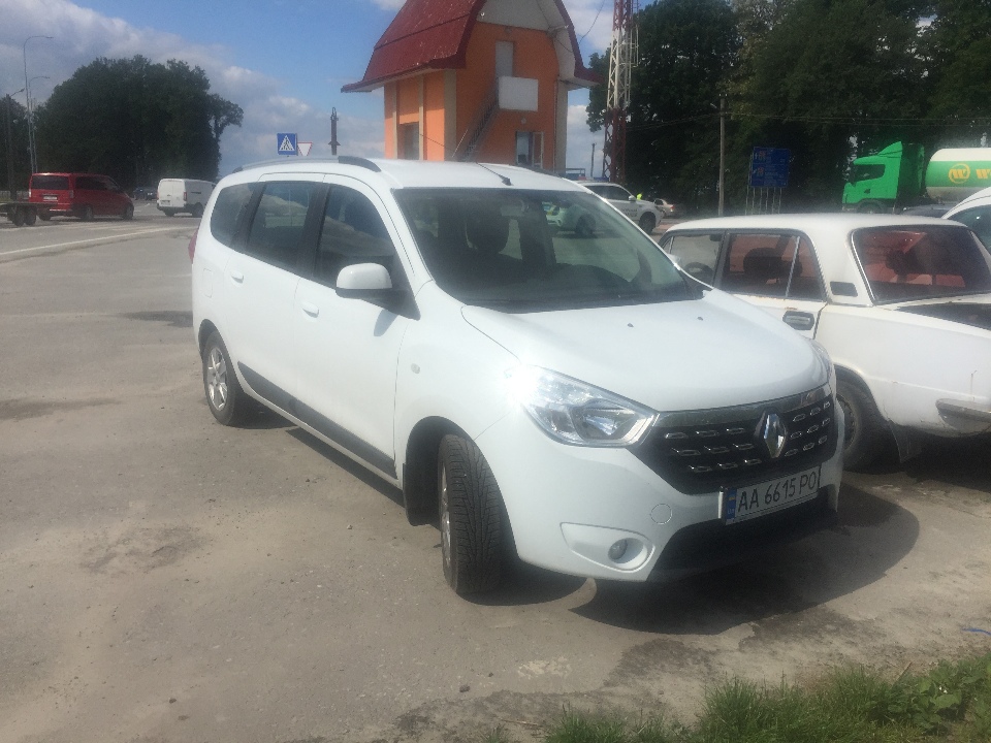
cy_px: 372
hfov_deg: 61.7
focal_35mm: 29
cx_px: 496
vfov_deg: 48.2
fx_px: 830
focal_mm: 4.15
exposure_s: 1/5650
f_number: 2.2
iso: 32
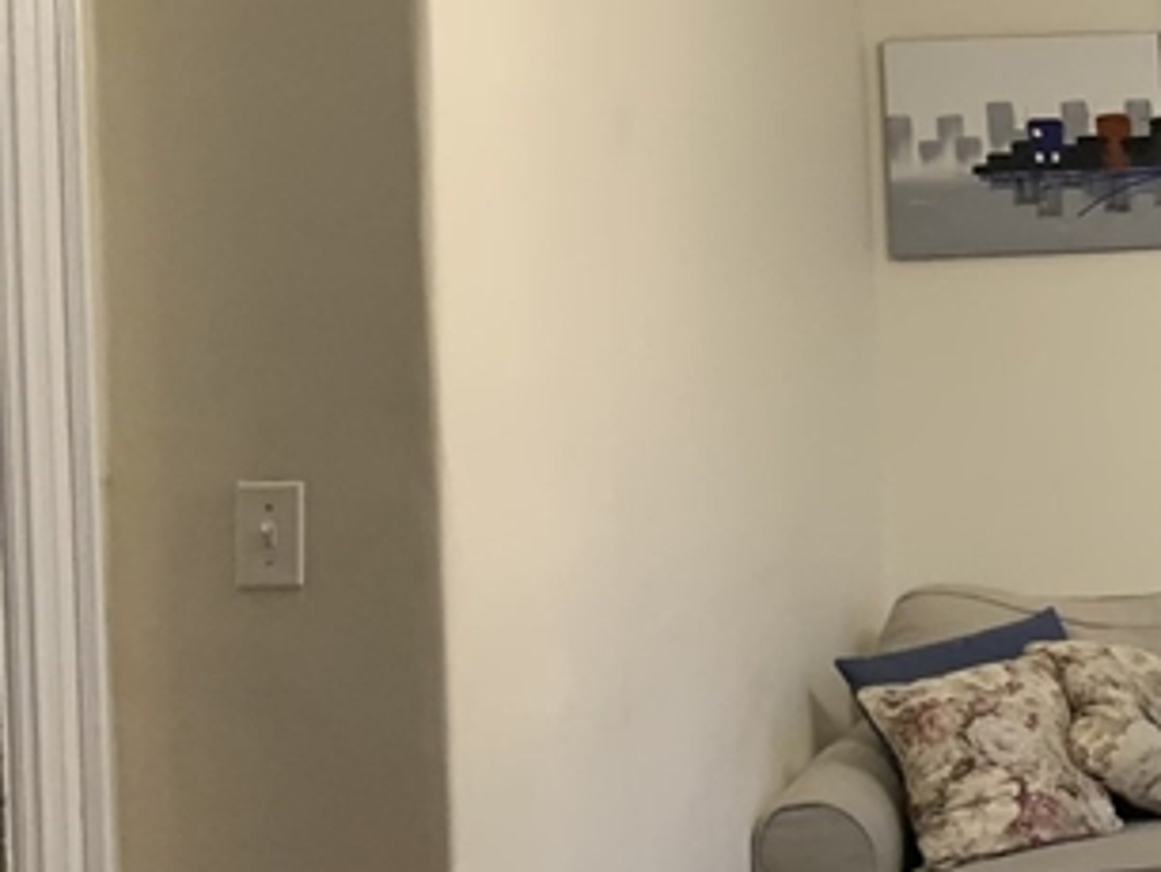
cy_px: 178
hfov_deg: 19.8
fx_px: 2920
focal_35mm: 87
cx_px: 1685
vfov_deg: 16.9
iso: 160
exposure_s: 1/60
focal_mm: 4.25
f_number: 1.8
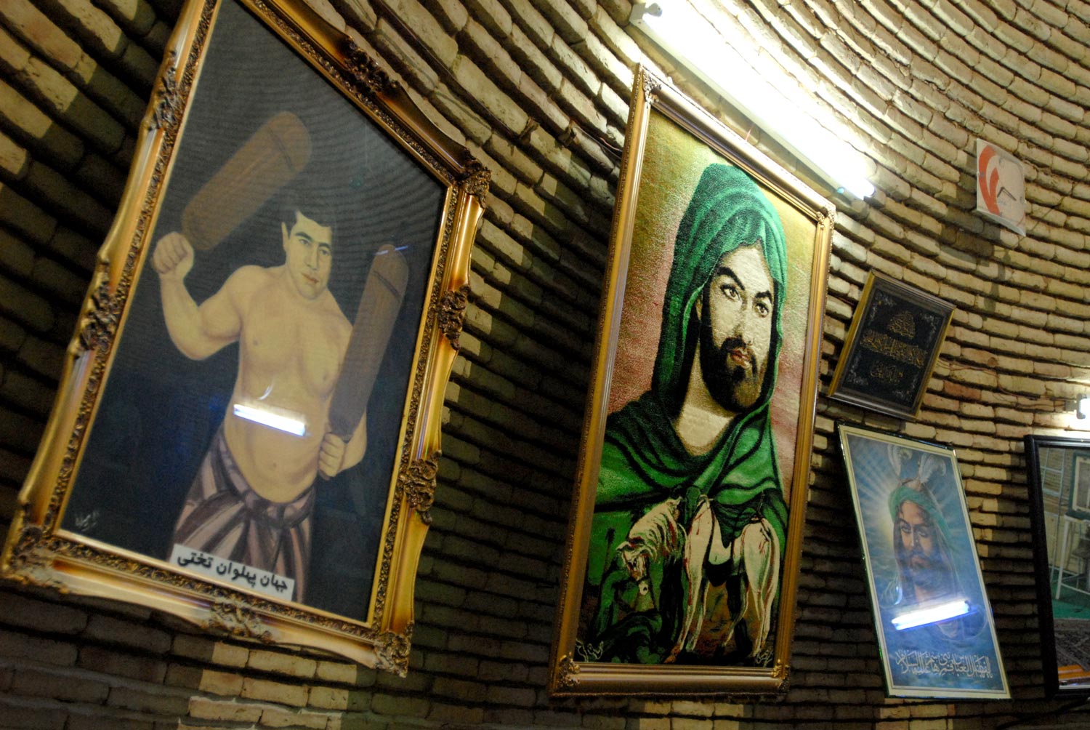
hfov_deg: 57.2
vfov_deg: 40.1
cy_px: 365
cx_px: 545
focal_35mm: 33
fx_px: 1000
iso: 800
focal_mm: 22
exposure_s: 1/100
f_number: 2.8
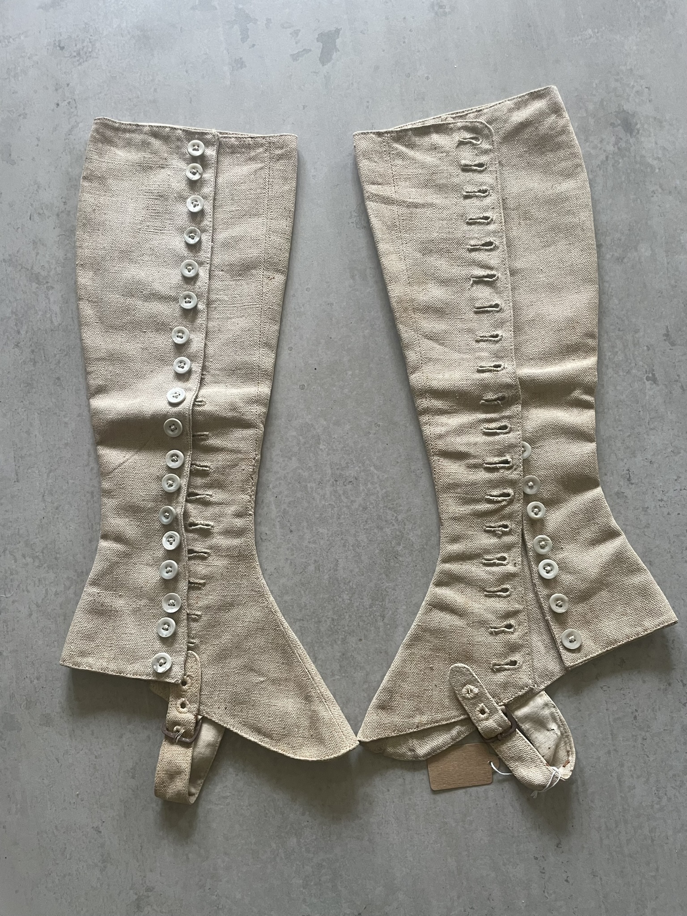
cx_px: 344
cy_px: 458
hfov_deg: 53.1
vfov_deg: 67.3
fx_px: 688
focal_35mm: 26
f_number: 1.6
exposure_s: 1/89
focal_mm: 4.2
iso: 125
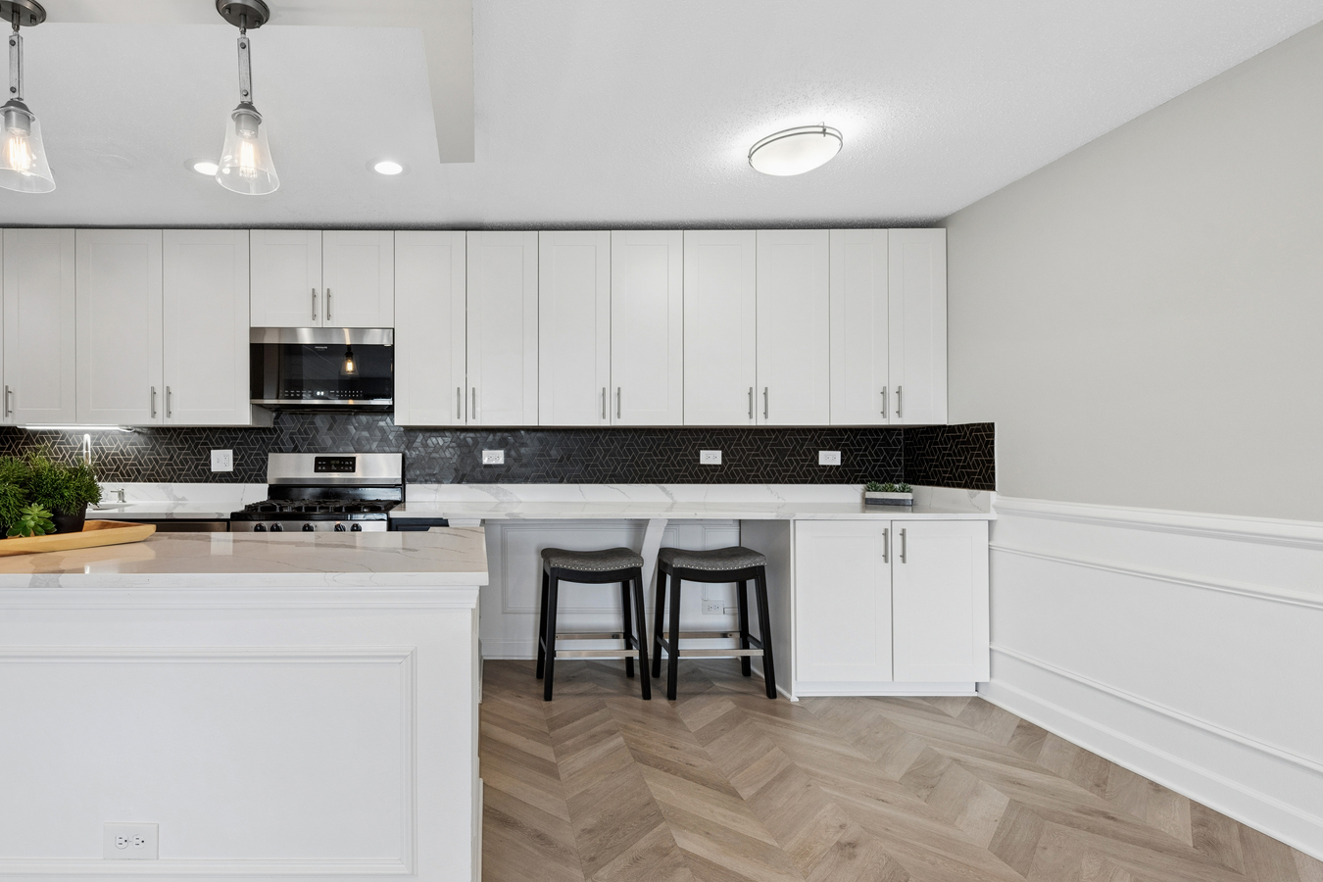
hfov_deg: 89.1
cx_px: 545
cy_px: 466
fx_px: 661
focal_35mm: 18
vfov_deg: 67.3
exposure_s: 1/30
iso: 400
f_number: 8
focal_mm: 15
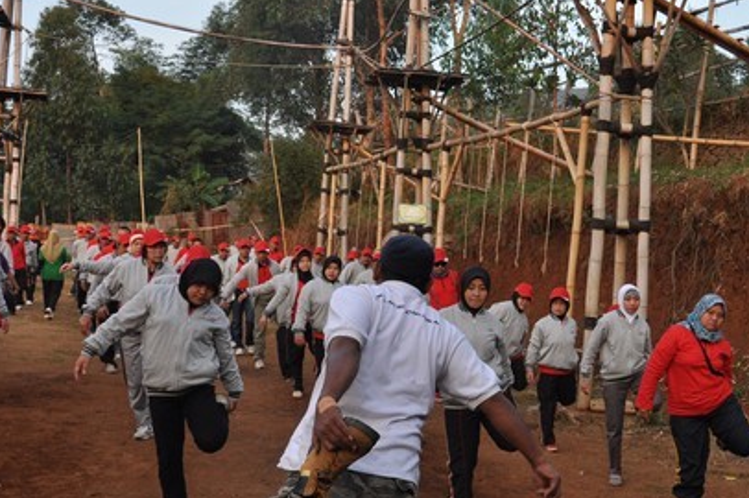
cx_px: 494
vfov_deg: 25.9
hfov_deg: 37.8
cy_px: 281
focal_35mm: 52
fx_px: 1081
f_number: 7.1
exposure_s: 1/200
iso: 400
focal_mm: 22
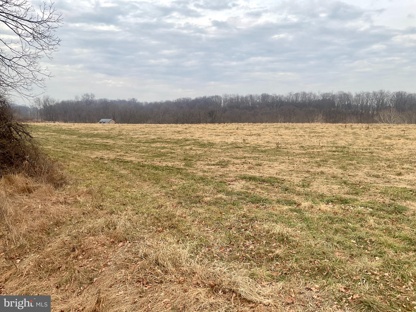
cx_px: 208
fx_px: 349
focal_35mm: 29
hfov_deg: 61.7
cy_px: 156
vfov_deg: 48.2
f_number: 1.8
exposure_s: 1/120
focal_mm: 3
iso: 20
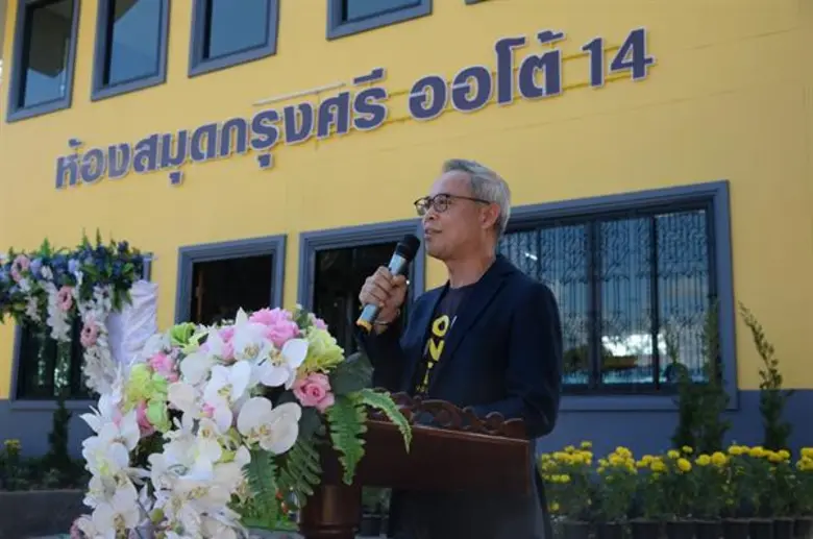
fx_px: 902
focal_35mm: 40
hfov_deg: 48.5
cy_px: 270
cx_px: 406
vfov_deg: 33.3
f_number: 5.6
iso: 200
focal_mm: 40
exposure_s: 1/250
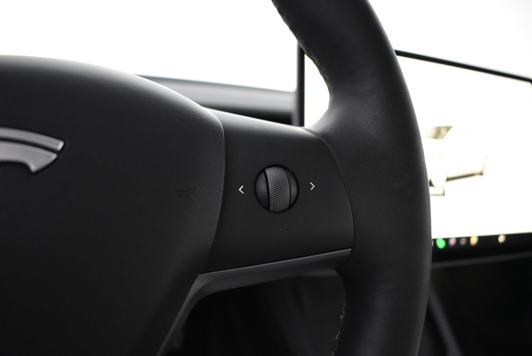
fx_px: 399
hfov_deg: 67.3
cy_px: 178
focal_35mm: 27
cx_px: 266
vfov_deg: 48.0
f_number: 3.5
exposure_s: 1/30
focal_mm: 18
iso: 3200
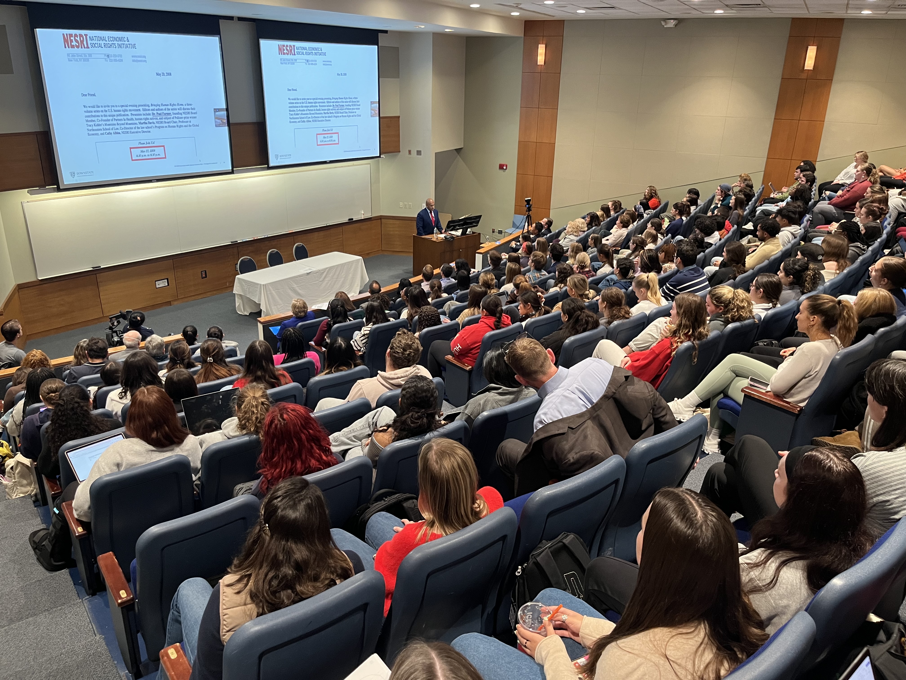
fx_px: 680
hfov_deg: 67.3
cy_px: 340
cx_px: 453
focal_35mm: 26
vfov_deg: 53.1
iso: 320
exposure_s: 1/60
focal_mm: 5.1
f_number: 1.6
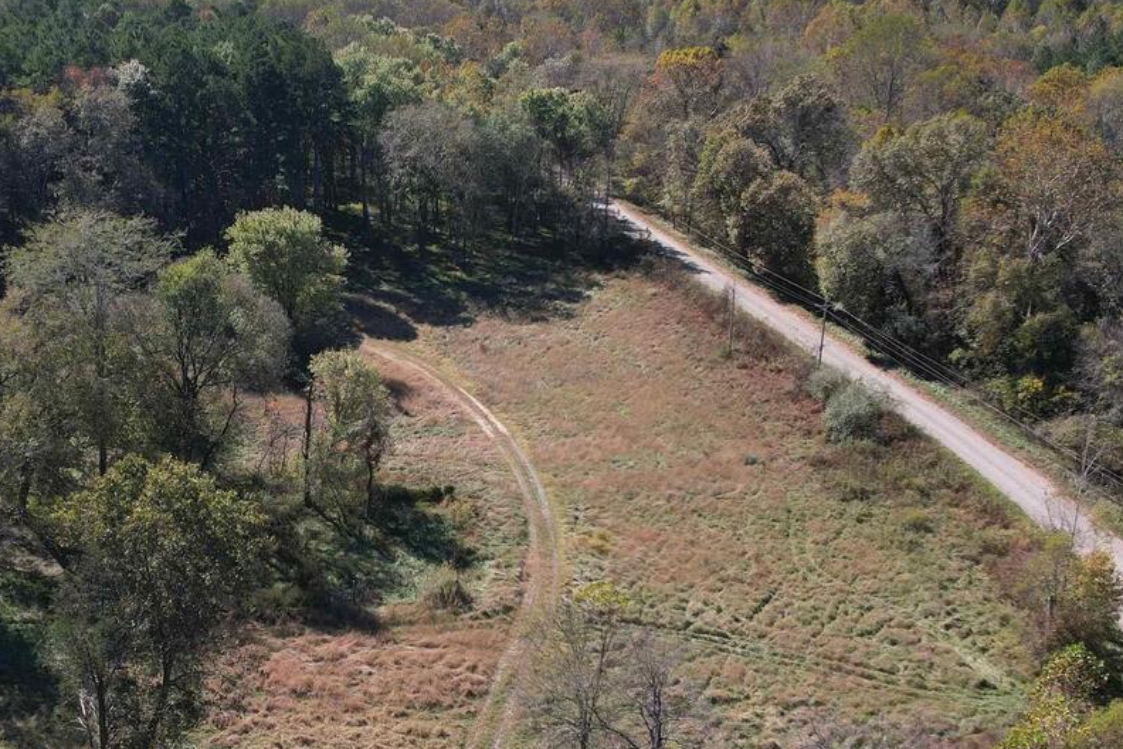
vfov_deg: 29.8
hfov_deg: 43.2
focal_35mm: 45
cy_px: 441
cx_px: 407
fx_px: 1404
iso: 100
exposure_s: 1/1250
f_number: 2.8
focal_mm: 8.38
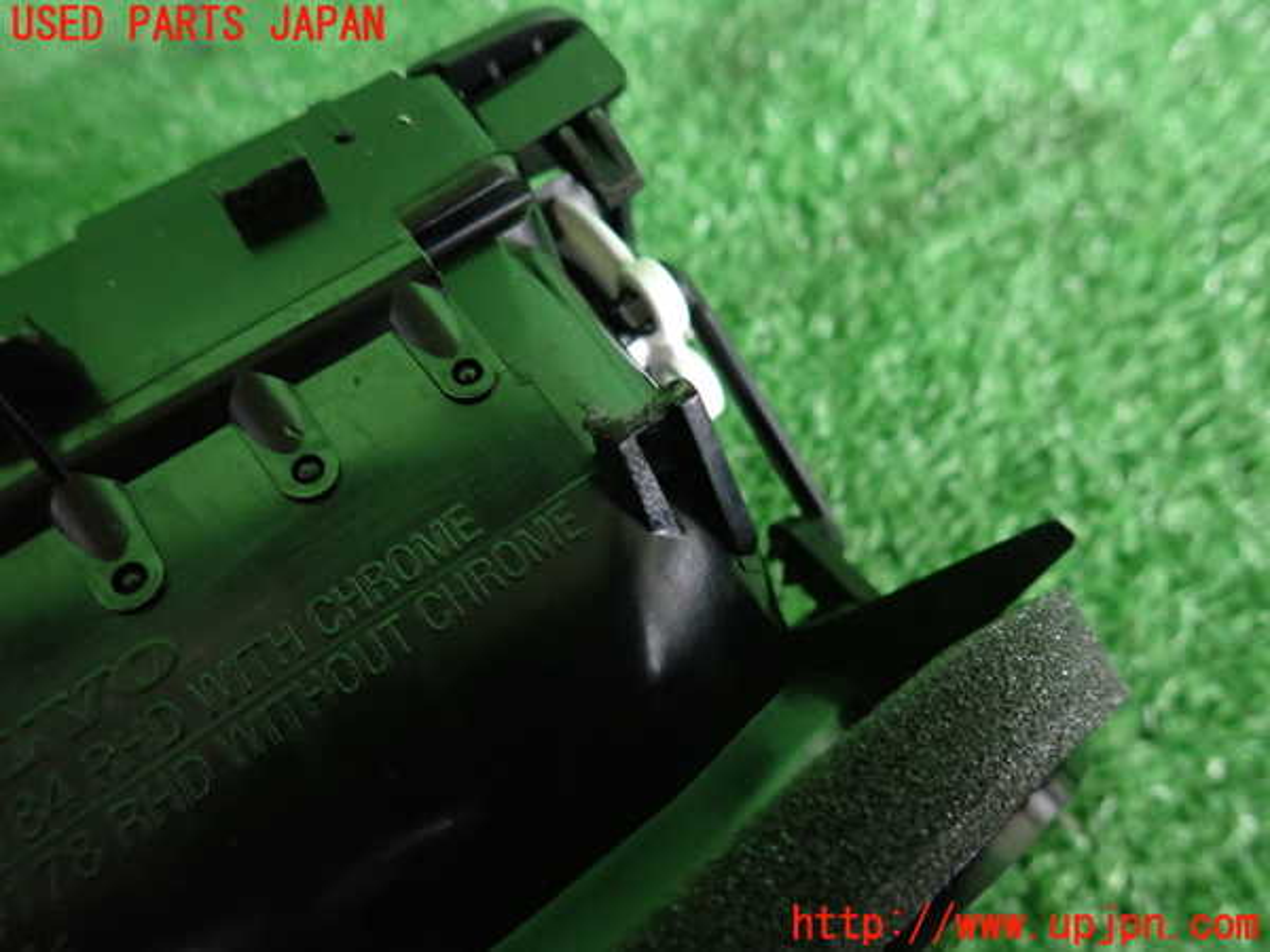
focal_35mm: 25
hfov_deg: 69.4
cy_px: 476
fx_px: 917
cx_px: 635
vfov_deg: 54.9
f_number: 2
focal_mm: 4.5
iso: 500
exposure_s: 1/30
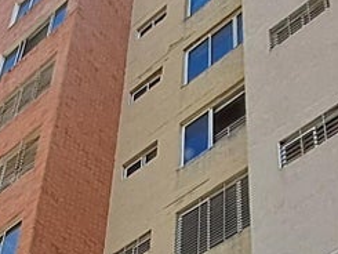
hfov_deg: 21.8
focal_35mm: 89
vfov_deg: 14.7
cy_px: 447
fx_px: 869
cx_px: 82
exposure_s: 1/1020
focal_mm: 1.64
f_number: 2.2
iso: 40
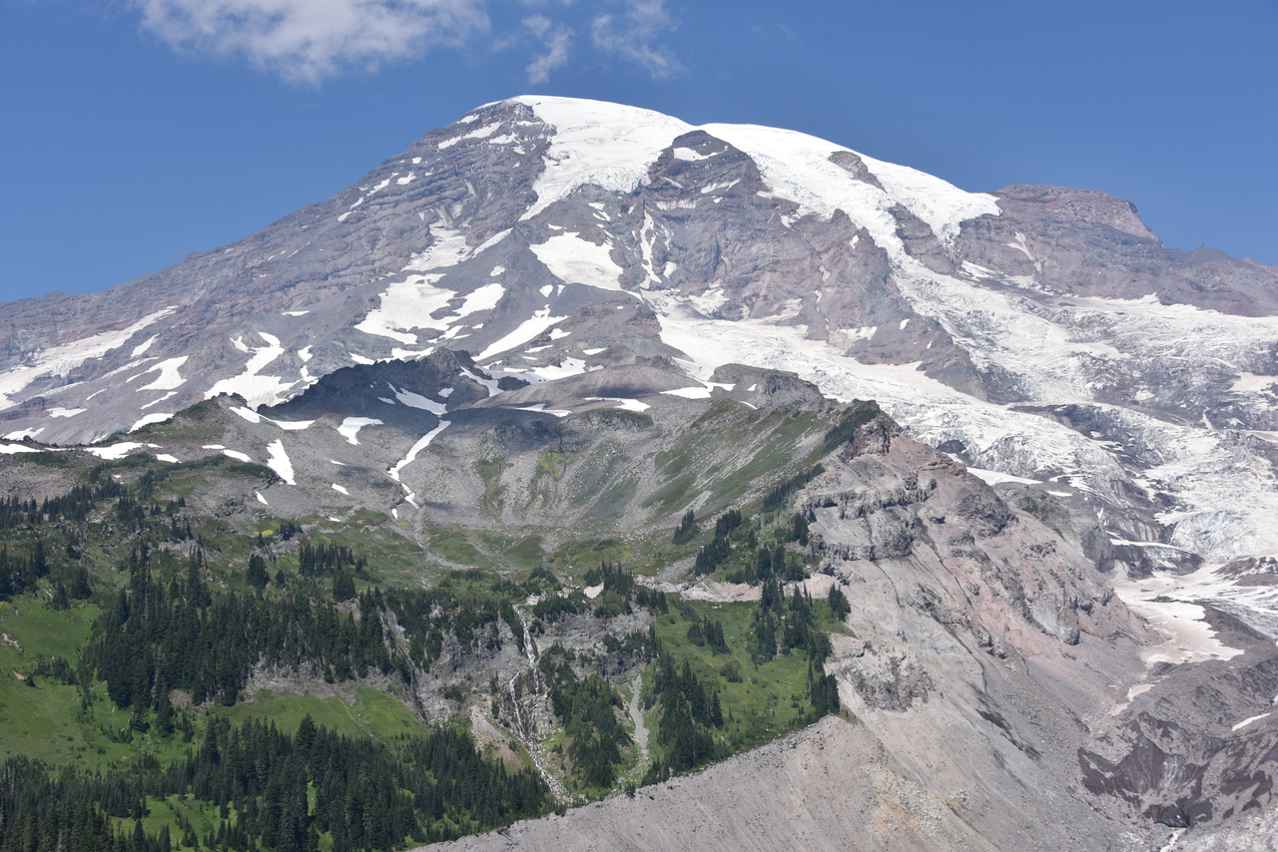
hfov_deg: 36.2
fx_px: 1953
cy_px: 426
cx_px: 639
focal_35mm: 55
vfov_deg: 24.6
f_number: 9
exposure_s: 1/320
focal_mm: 55
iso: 100
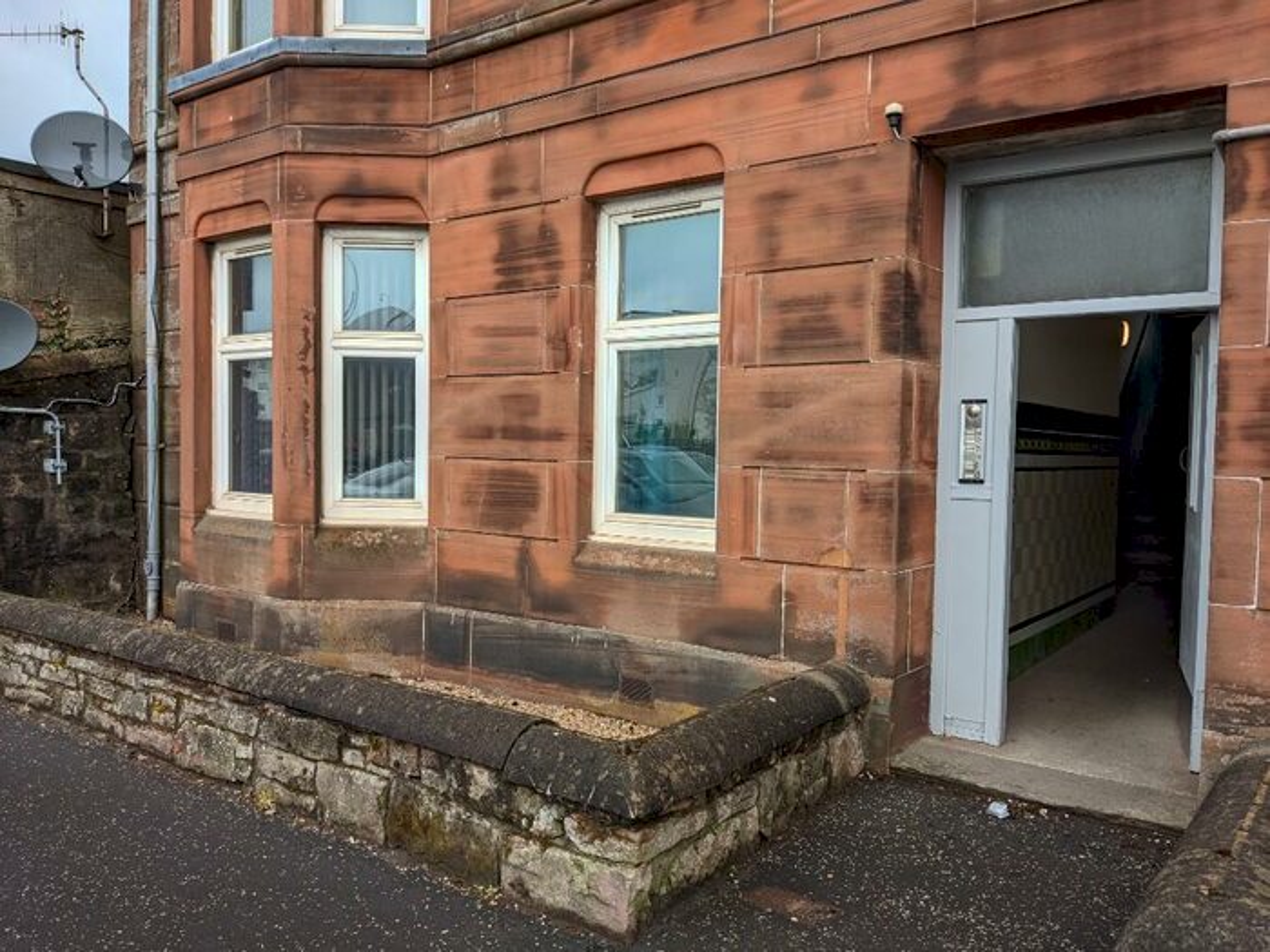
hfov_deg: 65.3
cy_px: 476
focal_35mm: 27
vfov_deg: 51.4
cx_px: 635
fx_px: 991
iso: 53
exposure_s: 1/499
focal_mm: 4.38
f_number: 1.73
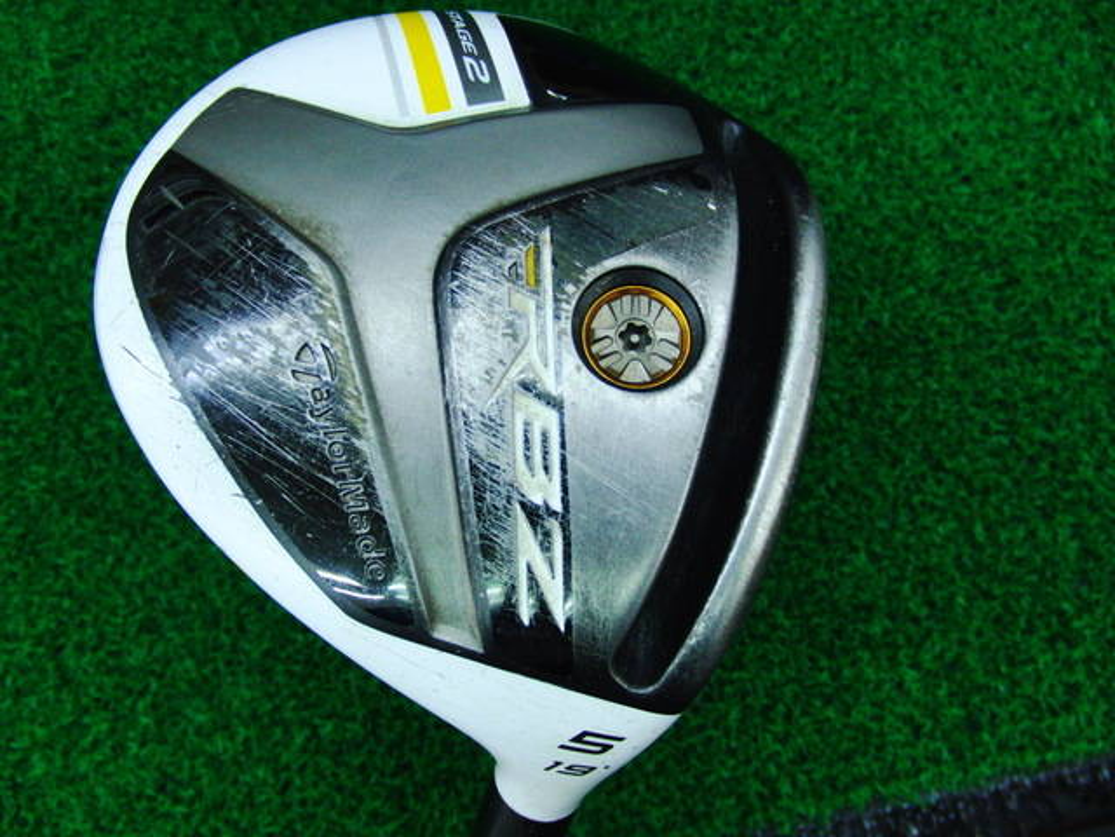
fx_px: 1192
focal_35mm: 37
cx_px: 558
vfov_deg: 38.7
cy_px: 418
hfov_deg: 50.1
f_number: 3.6
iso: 320
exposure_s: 1/80
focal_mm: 6.42
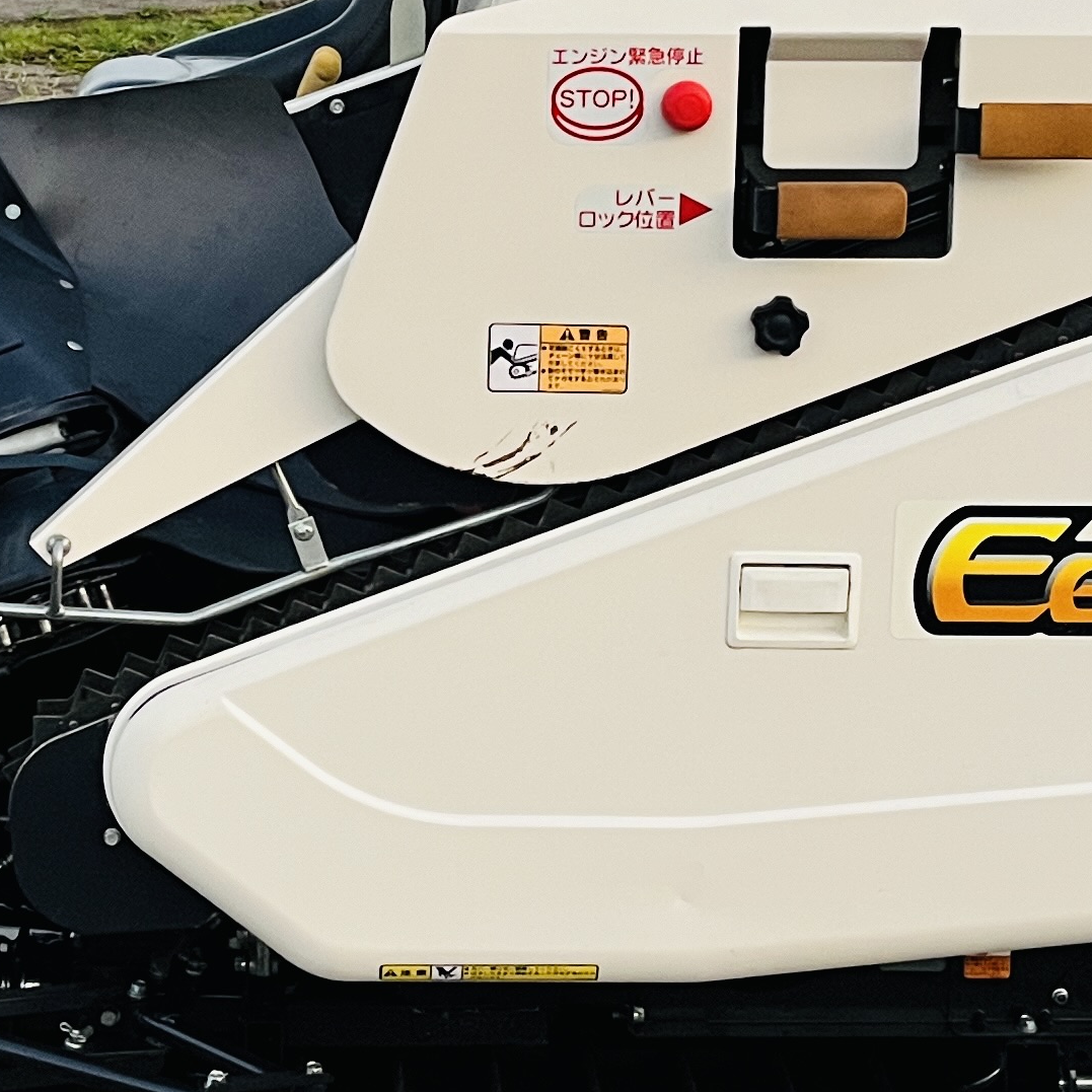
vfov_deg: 20.2
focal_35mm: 86
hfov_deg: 20.2
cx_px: 457
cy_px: 468
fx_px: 3069
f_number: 1.6
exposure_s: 1/40
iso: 400
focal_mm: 5.1
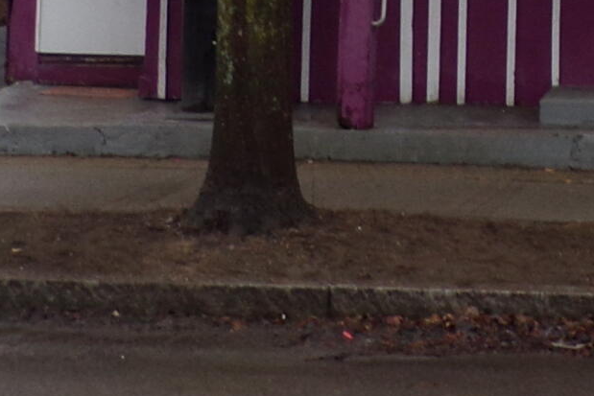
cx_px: 806
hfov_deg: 15.9
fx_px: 1997
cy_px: -38
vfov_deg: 11.2
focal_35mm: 121
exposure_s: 1/125
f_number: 4.3
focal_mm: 4.3
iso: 80
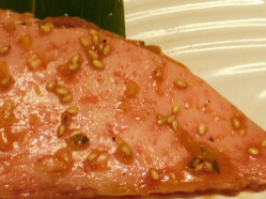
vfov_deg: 7.1
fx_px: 1581
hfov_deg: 9.6
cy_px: 245
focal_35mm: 206
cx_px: 19
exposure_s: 1/20
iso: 400
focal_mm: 14.2
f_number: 4.4
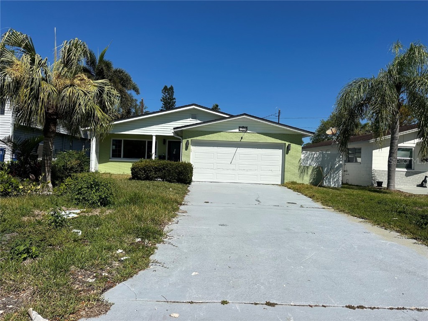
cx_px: 214
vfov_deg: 56.8
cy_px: 160
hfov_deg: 71.6
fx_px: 297
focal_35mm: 24
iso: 80
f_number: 1.78
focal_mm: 6.86
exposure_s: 1/10753
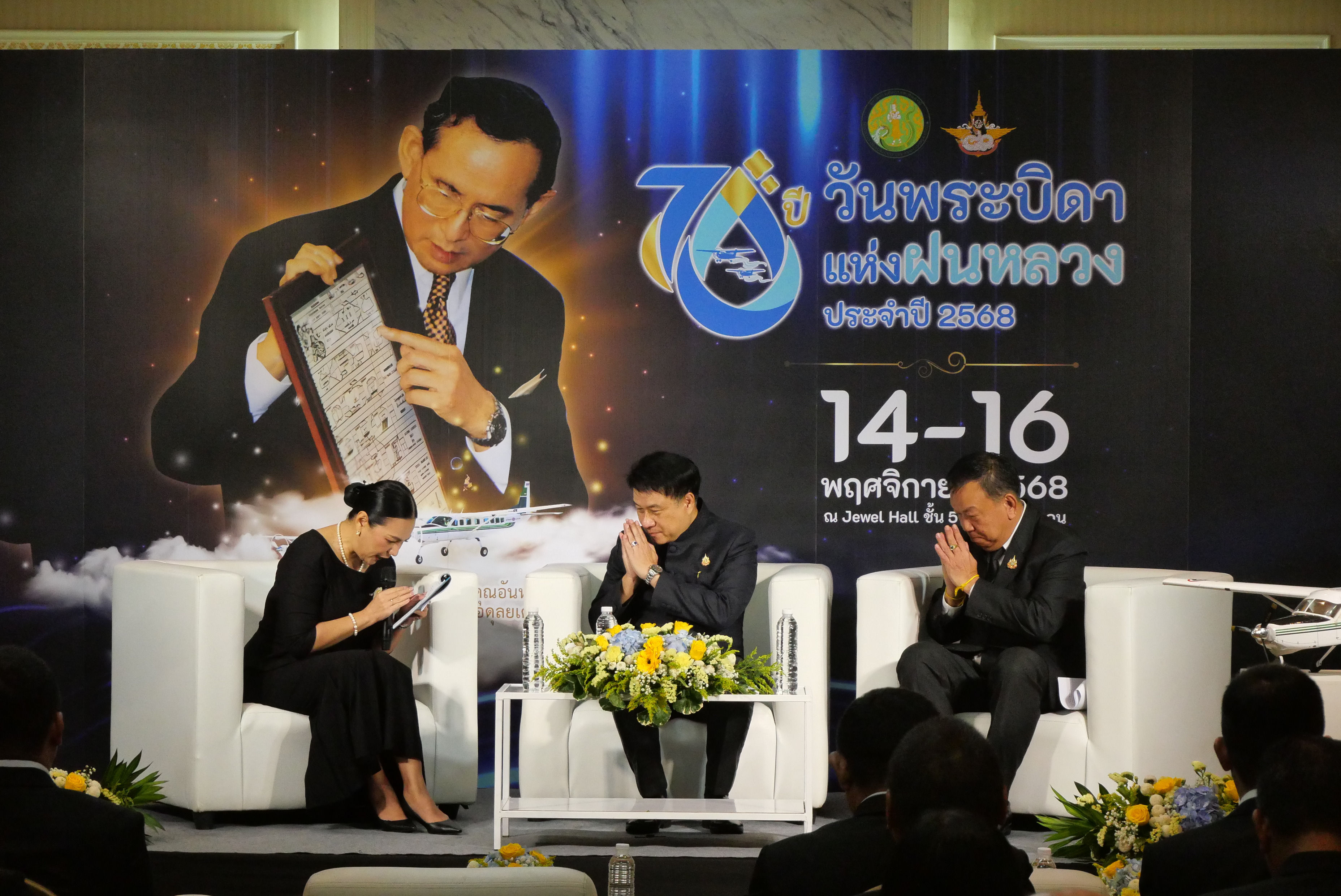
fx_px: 4622
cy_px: 448
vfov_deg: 11.1
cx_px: 670
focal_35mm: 124
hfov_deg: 16.5
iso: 3200
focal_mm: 60
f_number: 6.3
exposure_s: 1/250
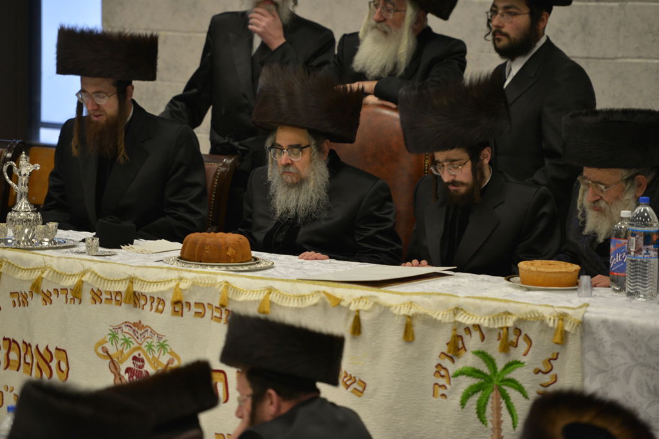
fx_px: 3112
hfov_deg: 12.1
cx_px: 330
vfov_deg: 8.1
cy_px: 220
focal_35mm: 170
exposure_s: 1/125
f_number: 2.8
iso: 560
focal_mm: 170
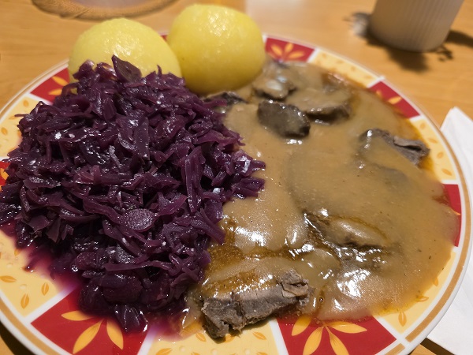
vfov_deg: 58.9
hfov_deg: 73.9
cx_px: 236
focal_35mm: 23
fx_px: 314
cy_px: 178
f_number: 1.7
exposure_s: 1/100
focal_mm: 6.3
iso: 640
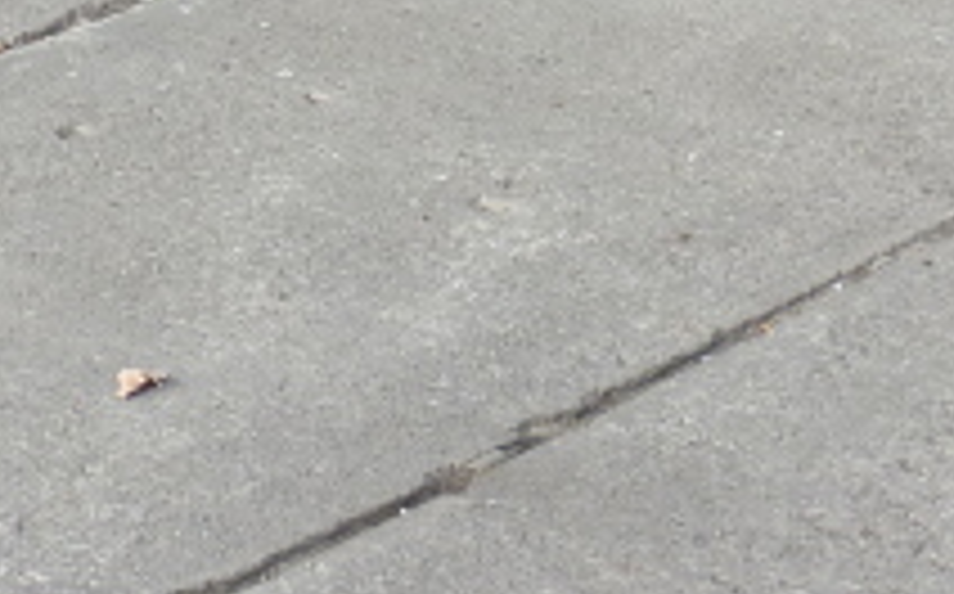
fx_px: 3636
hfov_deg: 14.9
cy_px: -608
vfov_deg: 8.8
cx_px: 279
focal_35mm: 140
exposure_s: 1/200
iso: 80
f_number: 4
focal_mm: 5.7
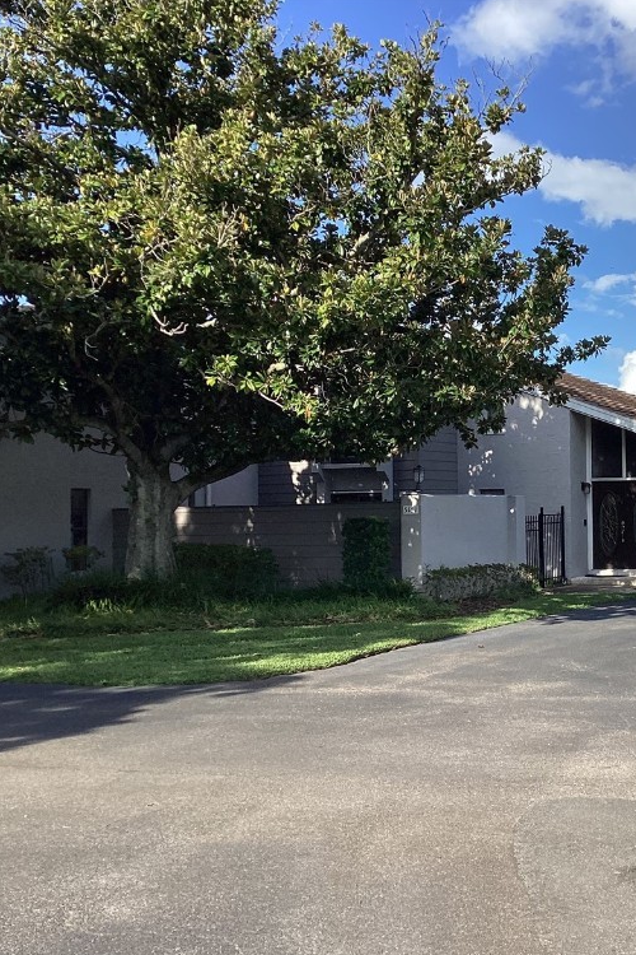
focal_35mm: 44
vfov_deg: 44.5
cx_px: 567
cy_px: 484
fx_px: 1166
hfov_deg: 29.3
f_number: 2.4
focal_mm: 3.3
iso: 25
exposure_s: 1/1101
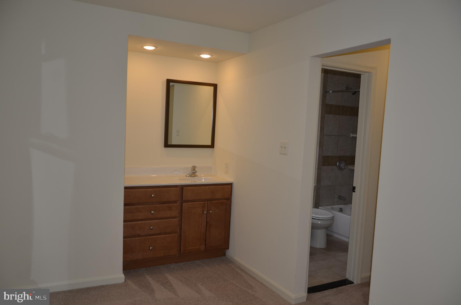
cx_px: 230
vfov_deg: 47.7
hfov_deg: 67.5
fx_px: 345
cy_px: 152
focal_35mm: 27
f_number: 3.5
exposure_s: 1/60
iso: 100
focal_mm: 18
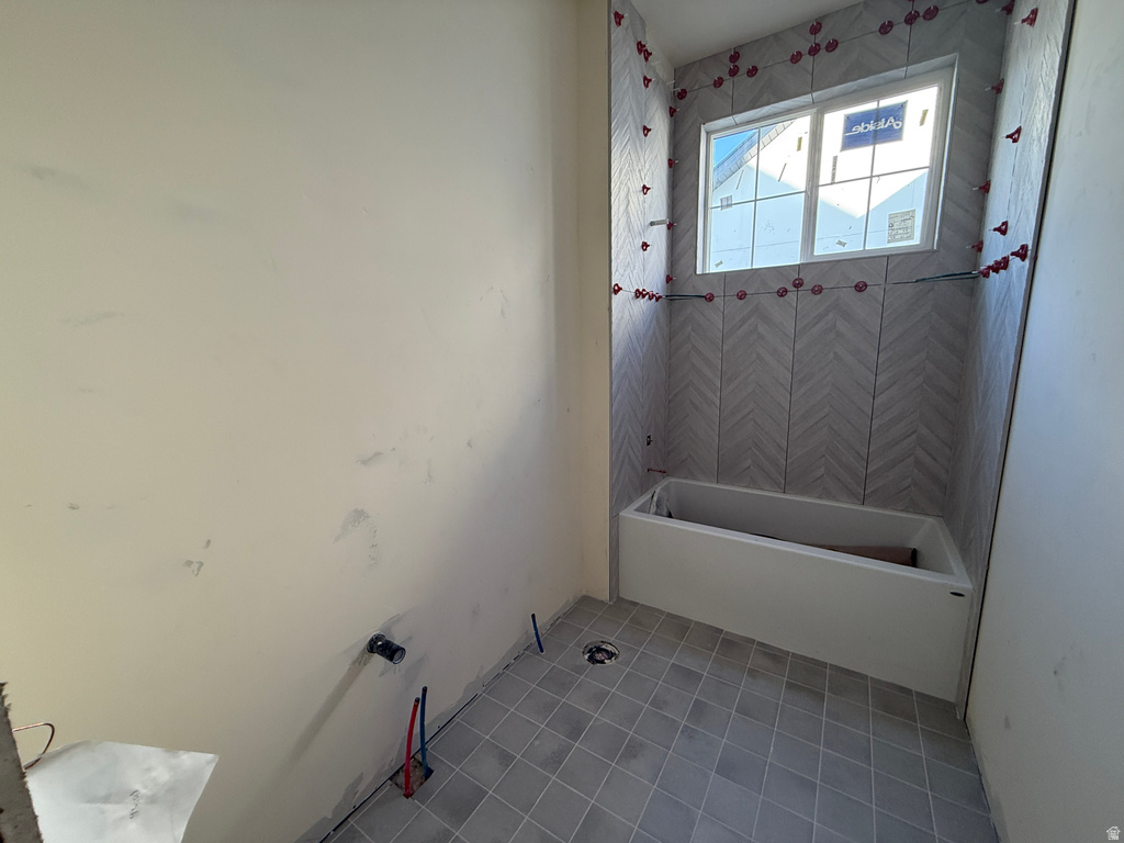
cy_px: 422
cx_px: 562
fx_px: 455
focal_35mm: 14
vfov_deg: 85.7
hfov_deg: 102.1
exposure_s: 1/99
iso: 200
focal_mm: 2.22
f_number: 2.2
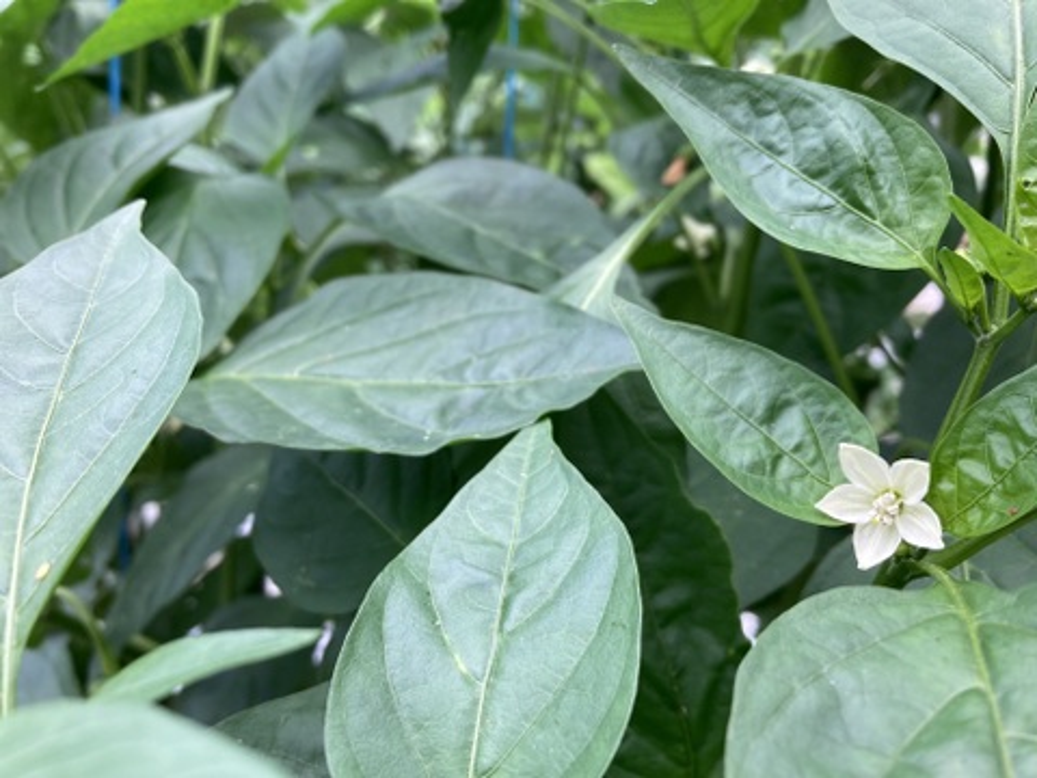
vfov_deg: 49.7
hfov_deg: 63.4
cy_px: 389
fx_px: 839
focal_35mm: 28
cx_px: 518
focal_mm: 3.99
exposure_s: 1/170
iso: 20
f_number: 1.8
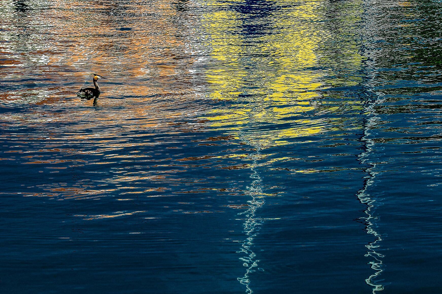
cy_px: 149
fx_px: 2024
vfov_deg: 8.3
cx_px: 243
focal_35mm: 165
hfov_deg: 12.5
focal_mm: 120
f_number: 16
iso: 250
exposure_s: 1/125
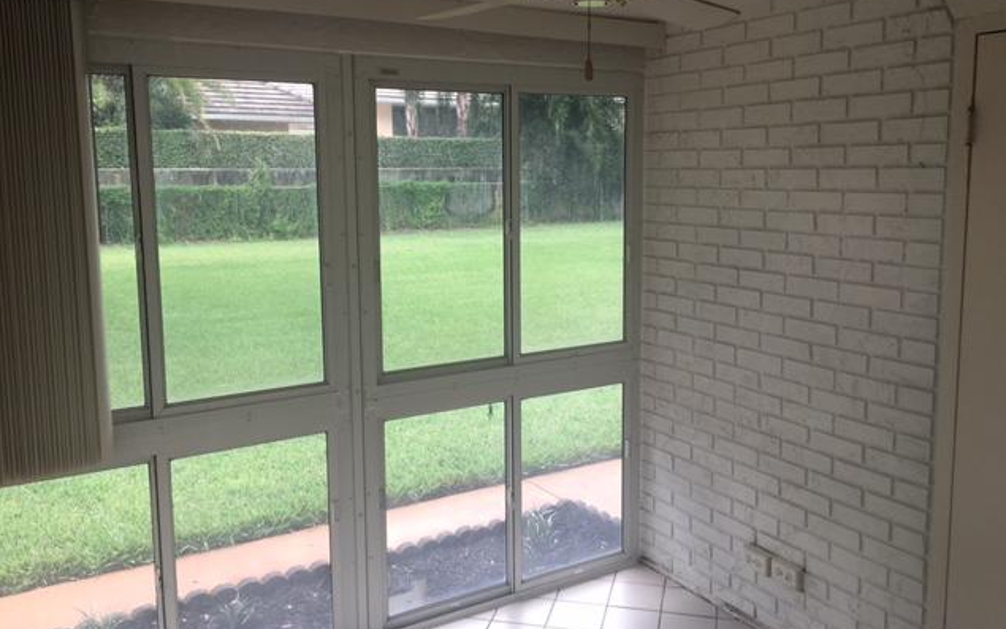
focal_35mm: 31
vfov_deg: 40.6
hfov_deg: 61.2
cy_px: 282
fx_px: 850
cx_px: 504
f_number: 2.2
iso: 25
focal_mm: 4.15
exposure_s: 1/34
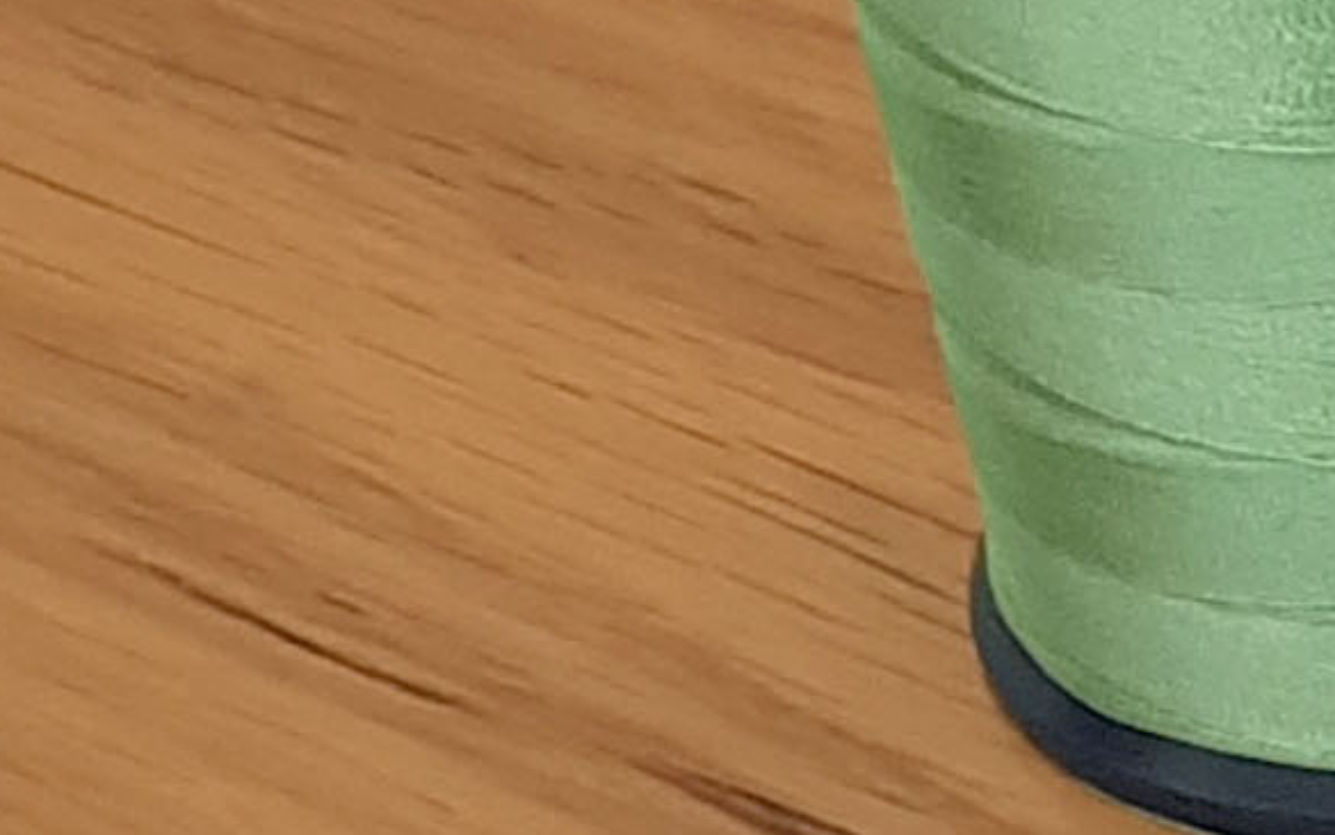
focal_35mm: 190
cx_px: 4480
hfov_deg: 8.5
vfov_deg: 6.6
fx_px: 6915
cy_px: 1992
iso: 40
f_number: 1.7
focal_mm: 4.2
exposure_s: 1/55
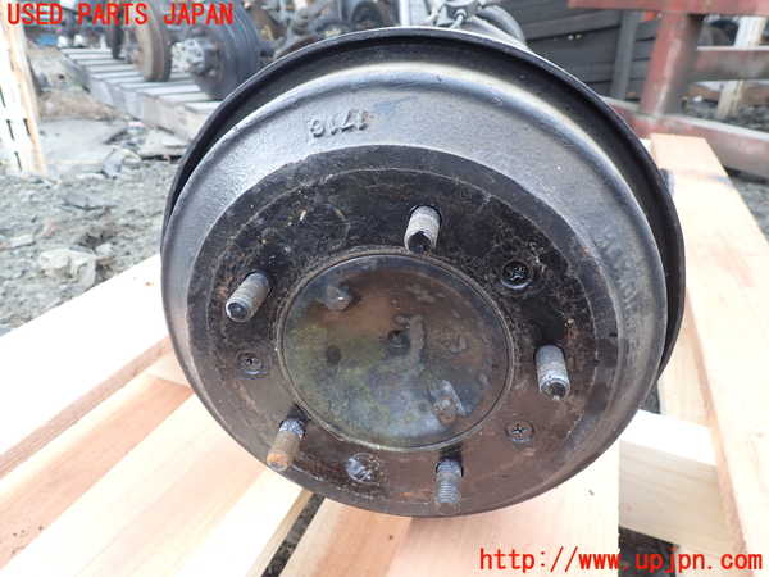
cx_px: 384
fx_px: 555
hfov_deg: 69.4
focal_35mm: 25
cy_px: 288
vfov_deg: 54.9
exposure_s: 1/80
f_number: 2.8
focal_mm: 4.5
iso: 100
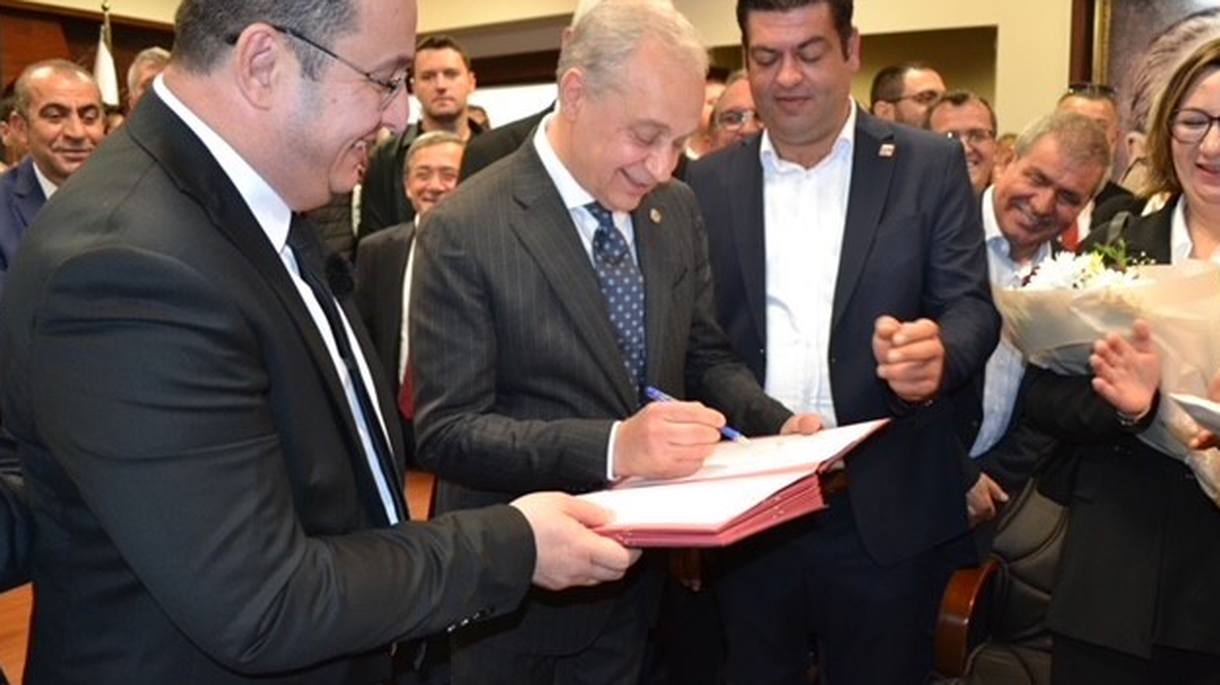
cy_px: 345
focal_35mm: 29
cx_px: 601
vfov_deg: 40.1
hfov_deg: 66.1
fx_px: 938
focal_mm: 18
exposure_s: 1/60
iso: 1600
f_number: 3.5
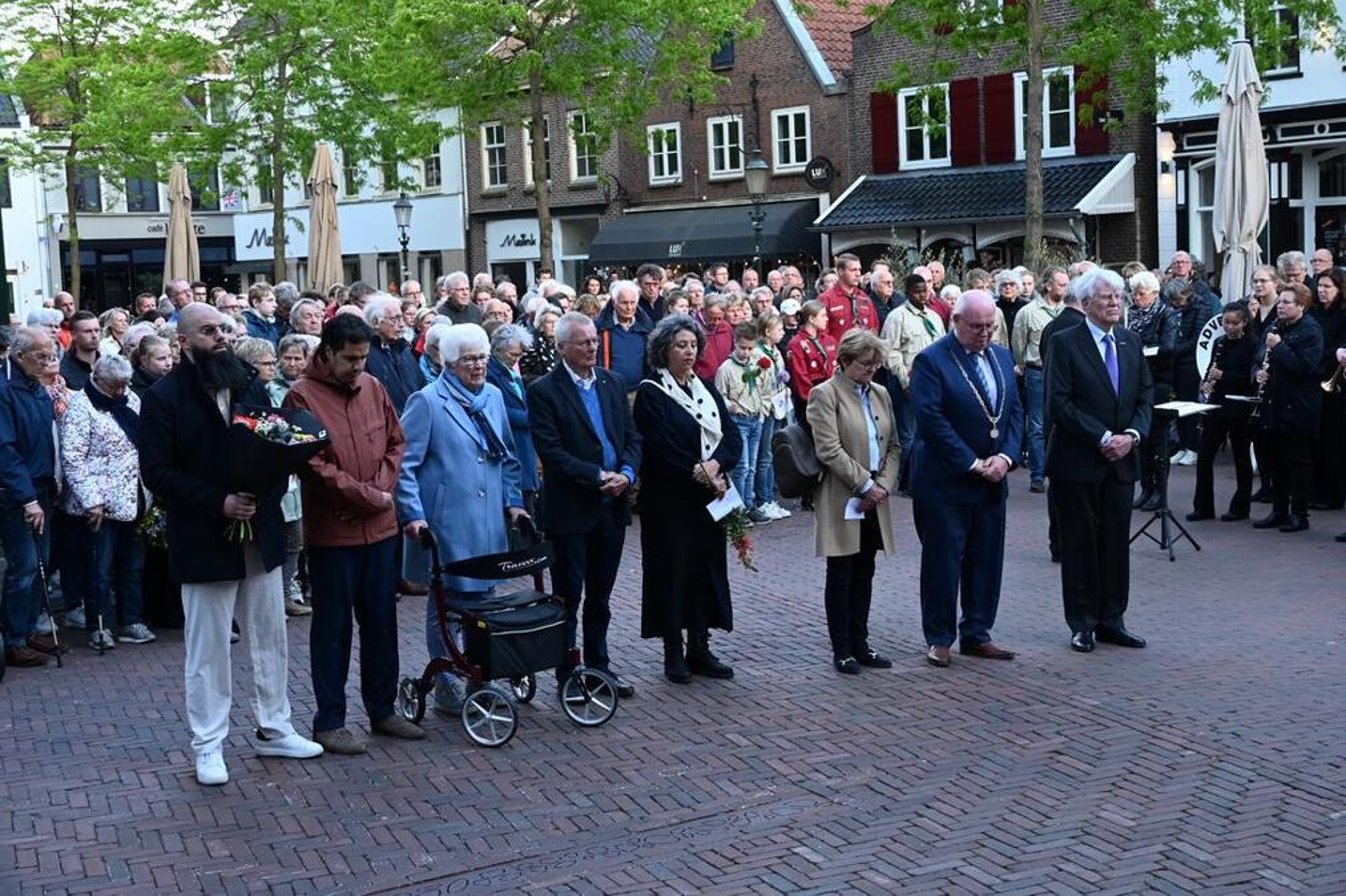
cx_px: 673
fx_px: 1757
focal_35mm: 47
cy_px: 448
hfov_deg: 41.9
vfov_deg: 28.6
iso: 800
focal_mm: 31.5
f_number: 6.3
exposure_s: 1/160
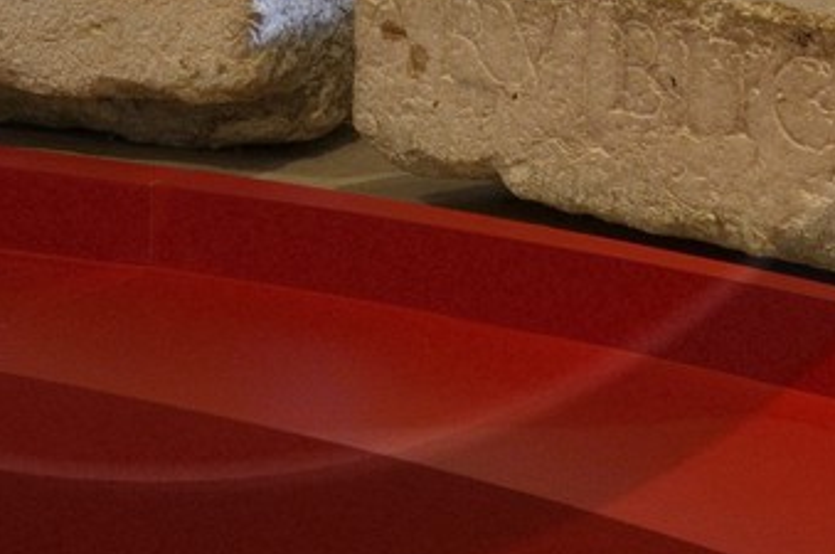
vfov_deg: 8.7
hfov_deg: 13.5
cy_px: -421
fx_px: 3497
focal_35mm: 151
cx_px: 155
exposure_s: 1/40
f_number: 4
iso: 1600
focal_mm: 32
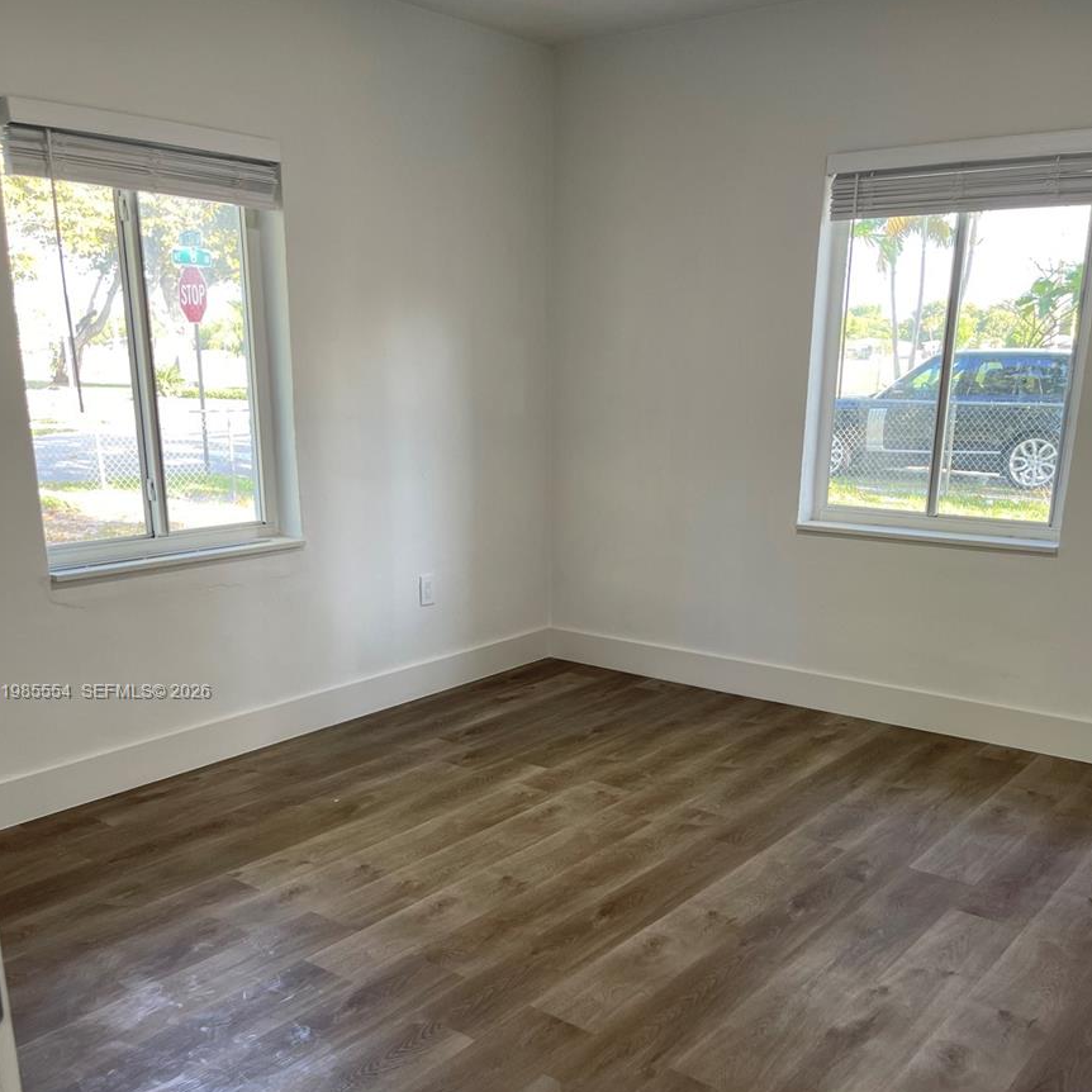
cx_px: 546
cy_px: 693
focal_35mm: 32
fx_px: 1142
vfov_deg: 50.5
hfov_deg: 51.1
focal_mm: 5.1
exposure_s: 1/60
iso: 80
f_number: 1.6
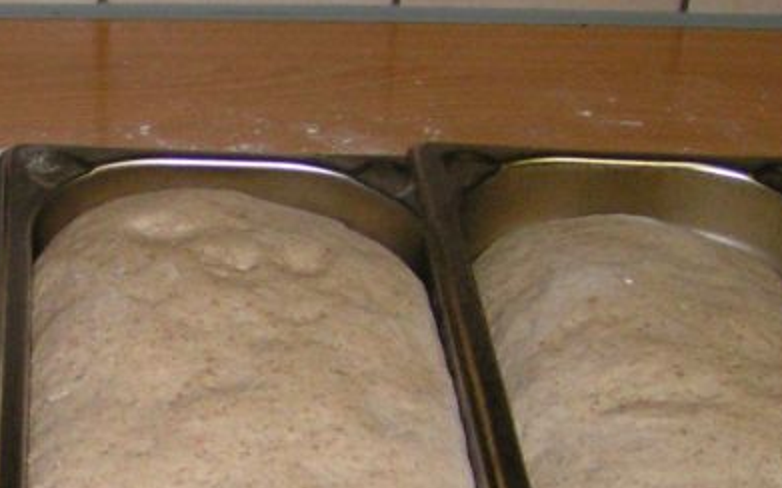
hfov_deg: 19.6
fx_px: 2194
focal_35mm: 103
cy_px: 358
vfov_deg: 12.7
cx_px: -12
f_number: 2.8
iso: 200
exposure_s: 1/40
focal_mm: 5.8
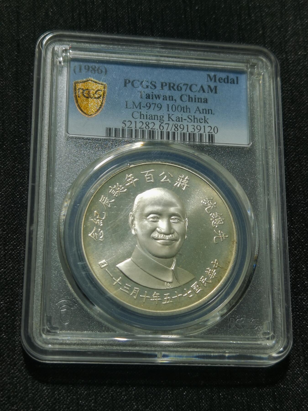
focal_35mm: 64
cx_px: 154
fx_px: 759
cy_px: 206
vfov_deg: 30.3
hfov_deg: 22.9
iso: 50
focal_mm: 6.67
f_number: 1.9
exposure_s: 1/104
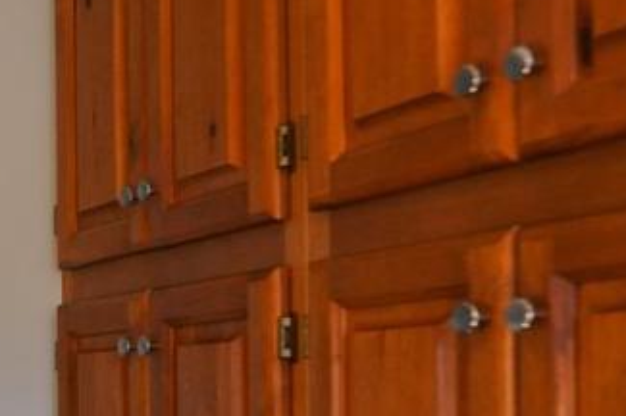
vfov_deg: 18.7
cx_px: -524
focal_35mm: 71
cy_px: 401
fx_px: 1233
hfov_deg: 20.0
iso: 1000
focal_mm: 16
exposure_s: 1/160
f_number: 4
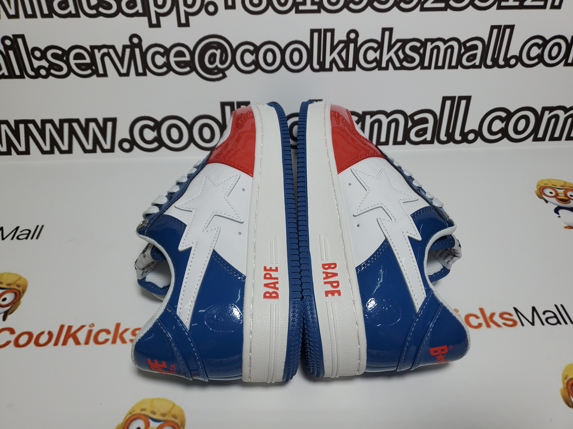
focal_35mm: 26
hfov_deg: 67.3
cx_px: 286
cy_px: 214
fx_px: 430
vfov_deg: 53.1
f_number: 1.5
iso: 50
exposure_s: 1/929
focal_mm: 4.3
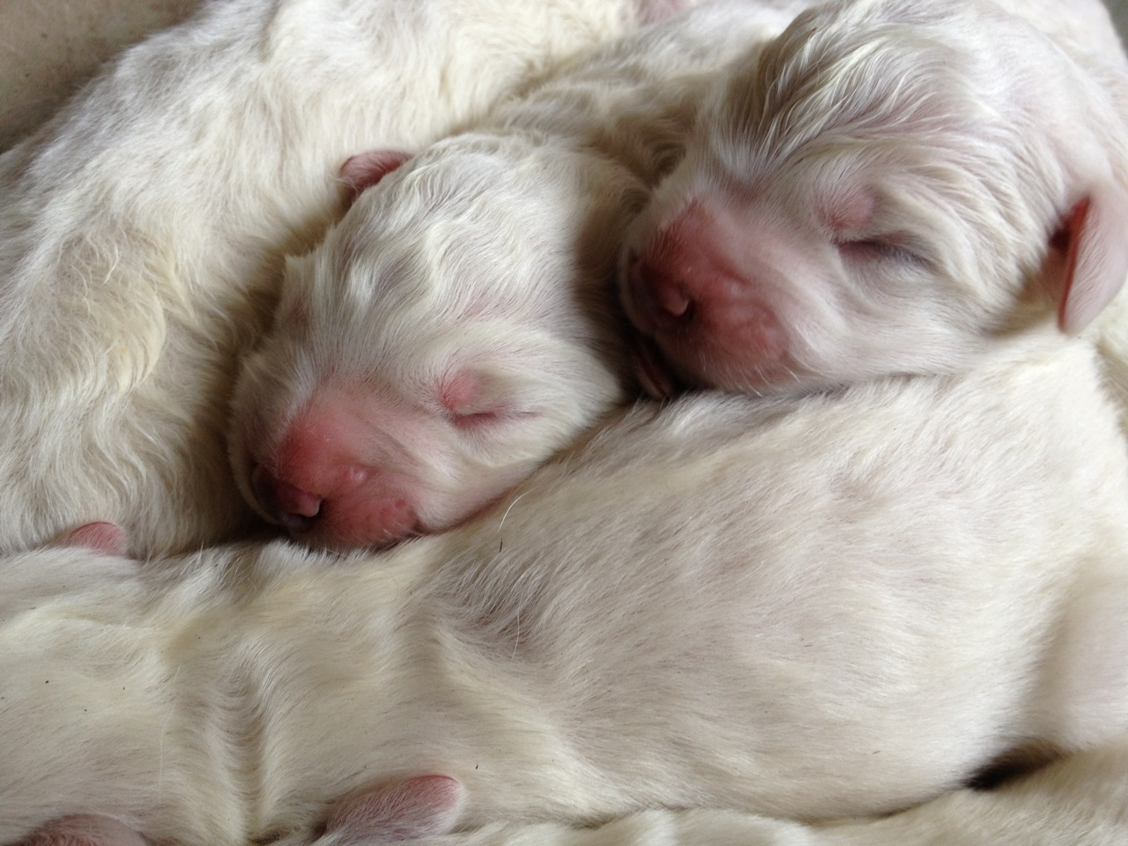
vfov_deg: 40.7
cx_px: 564
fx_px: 1141
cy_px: 423
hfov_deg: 52.6
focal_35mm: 35
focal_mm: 4.28
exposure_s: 1/40
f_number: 2.4
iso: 64
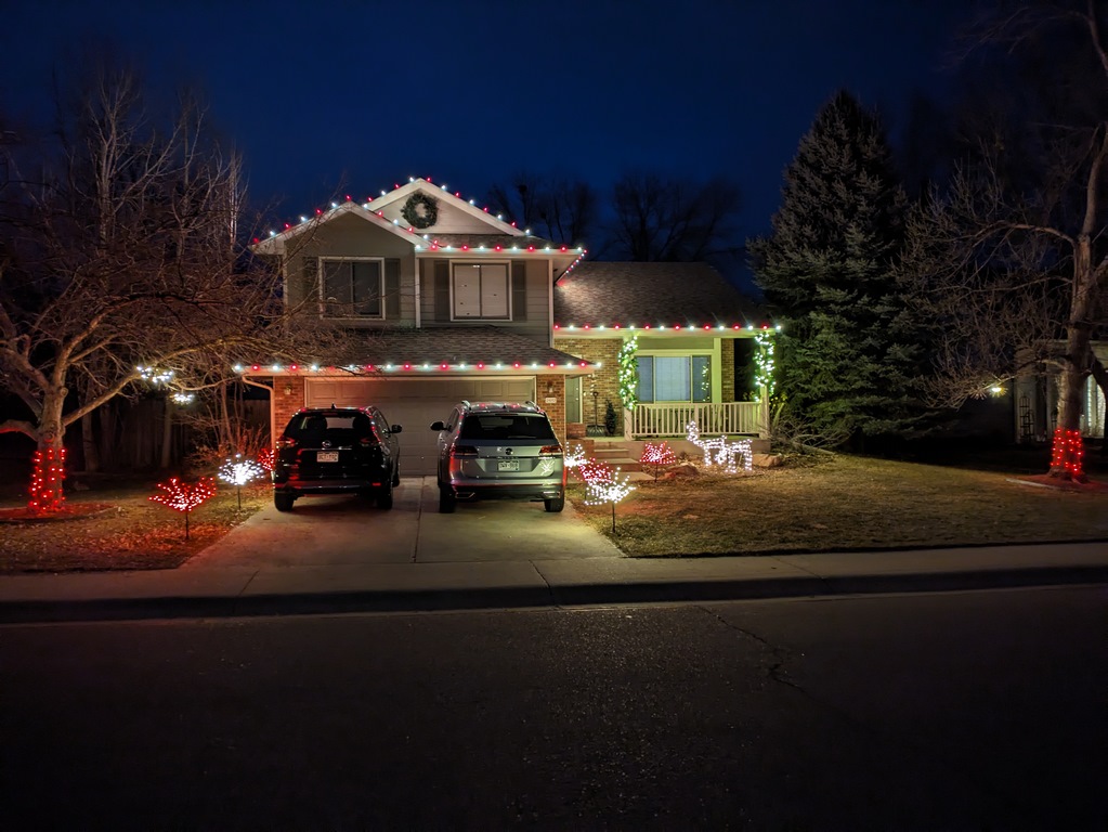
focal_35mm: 25
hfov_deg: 69.4
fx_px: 800
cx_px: 554
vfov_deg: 54.9
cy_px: 416
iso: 569
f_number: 1.89
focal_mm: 5.43
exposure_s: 1/24
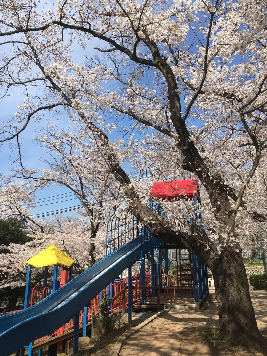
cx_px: 134
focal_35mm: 29
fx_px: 298
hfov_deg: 48.2
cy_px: 178
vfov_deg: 61.7
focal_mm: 4.15
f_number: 2.2
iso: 25
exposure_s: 1/1241
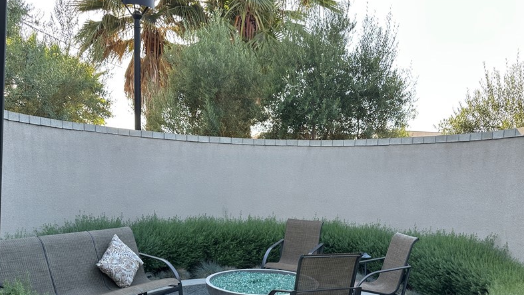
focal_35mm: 34
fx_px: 472
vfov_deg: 33.4
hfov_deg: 58.0
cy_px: 247
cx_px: 260
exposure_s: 1/450
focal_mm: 6.86
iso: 80
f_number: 1.78
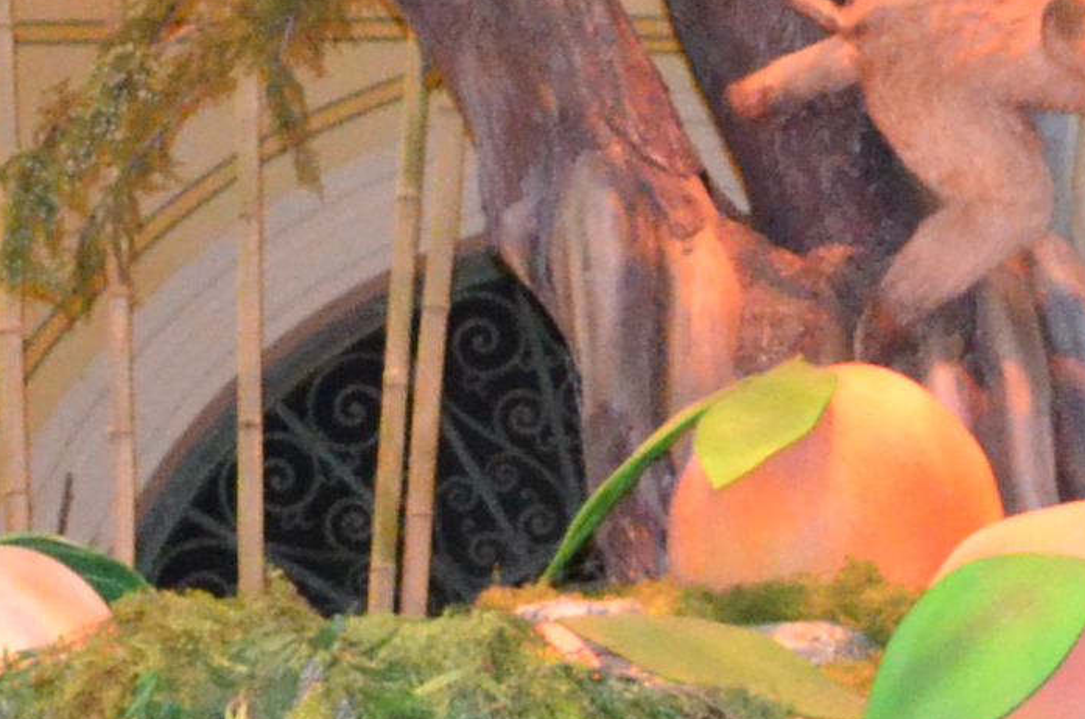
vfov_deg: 6.5
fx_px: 6378
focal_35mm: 212
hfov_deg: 9.5
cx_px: 1627
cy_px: 440
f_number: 3.8
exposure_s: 1/60
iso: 3200
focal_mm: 20
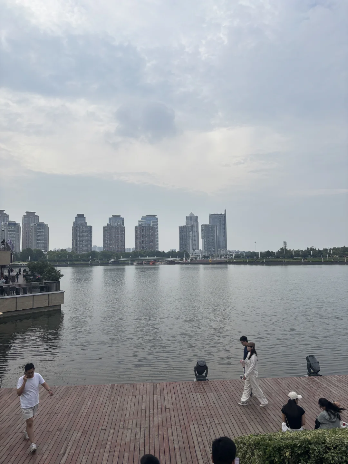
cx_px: 174
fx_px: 349
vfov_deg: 67.3
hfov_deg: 53.1
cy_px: 232
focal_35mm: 26
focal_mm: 5.96
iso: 50
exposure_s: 1/3205
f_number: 1.6
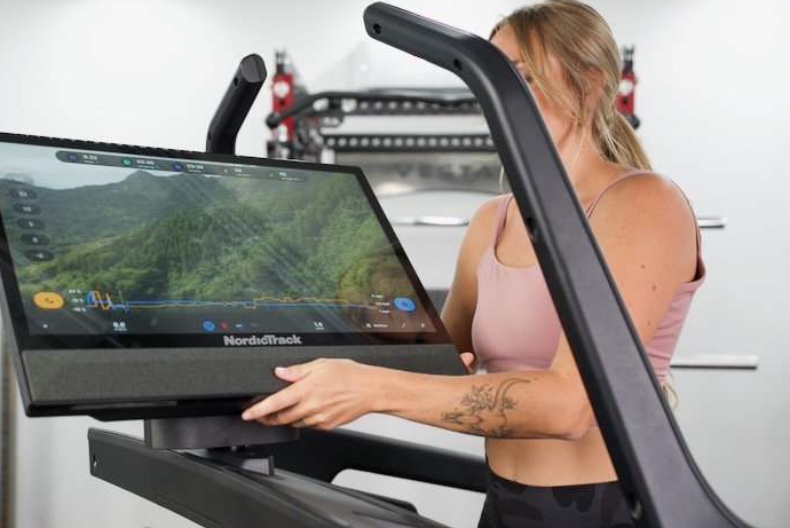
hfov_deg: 41.0
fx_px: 1054
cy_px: 304
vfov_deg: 28.1
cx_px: 338
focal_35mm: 48
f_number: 2.8
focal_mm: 36
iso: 2000
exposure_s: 1/320
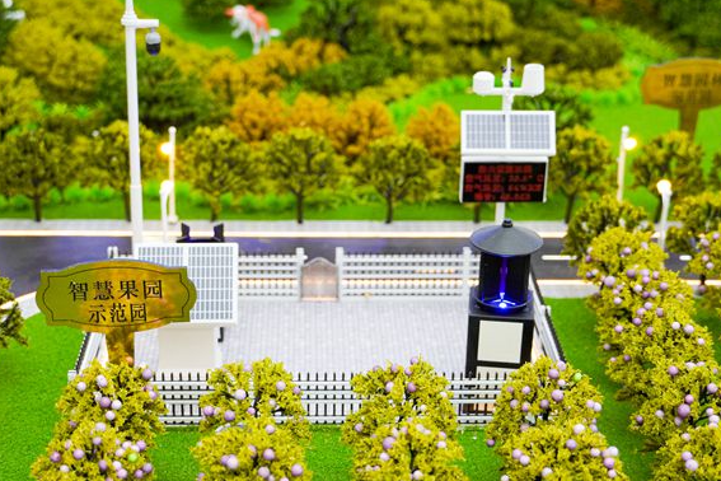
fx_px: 1262
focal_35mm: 63
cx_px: 329
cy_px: 279
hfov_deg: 31.9
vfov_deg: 21.6
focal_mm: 34
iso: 1000
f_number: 4.5
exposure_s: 1/160
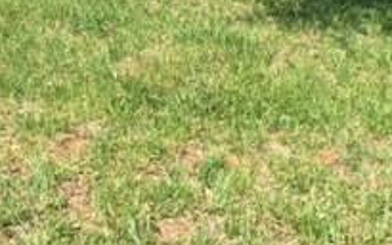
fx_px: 1025
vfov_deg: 12.5
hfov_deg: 21.6
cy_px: -193
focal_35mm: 96
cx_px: 178
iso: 25
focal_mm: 4.15
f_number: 2.2
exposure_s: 1/739
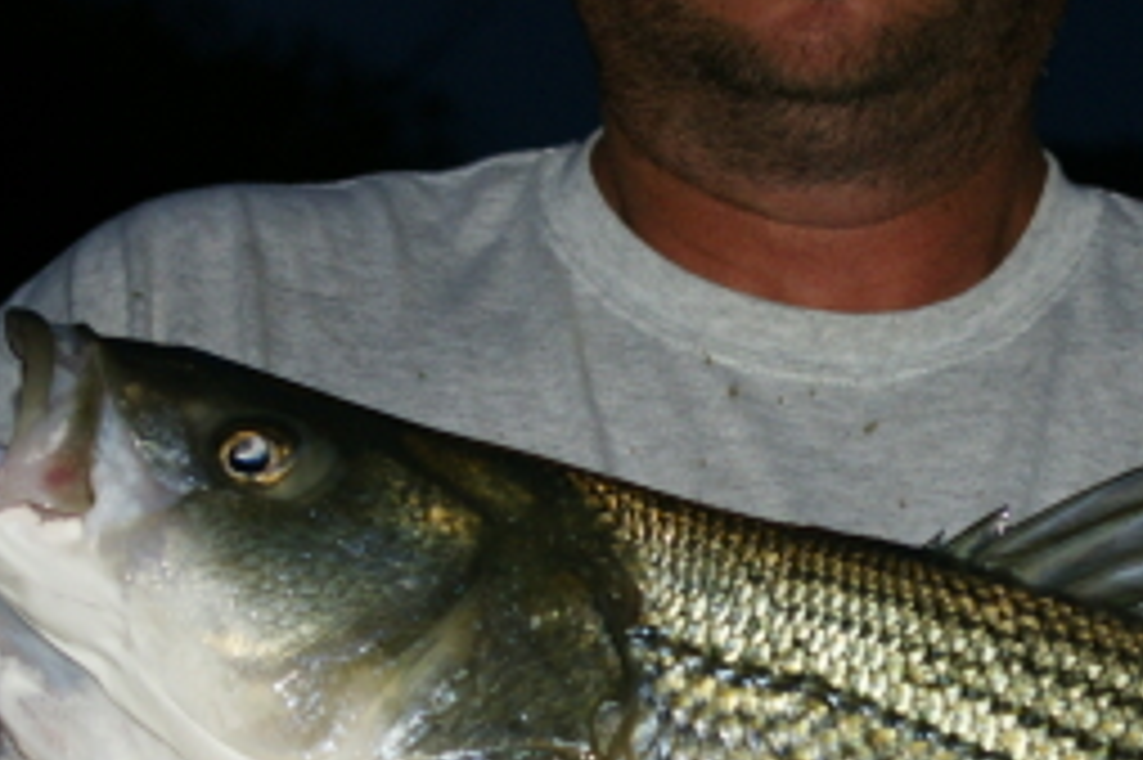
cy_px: 623
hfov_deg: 10.9
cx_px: 814
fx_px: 5997
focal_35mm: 189
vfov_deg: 7.2
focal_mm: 40
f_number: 4.5
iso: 400
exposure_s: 1/60
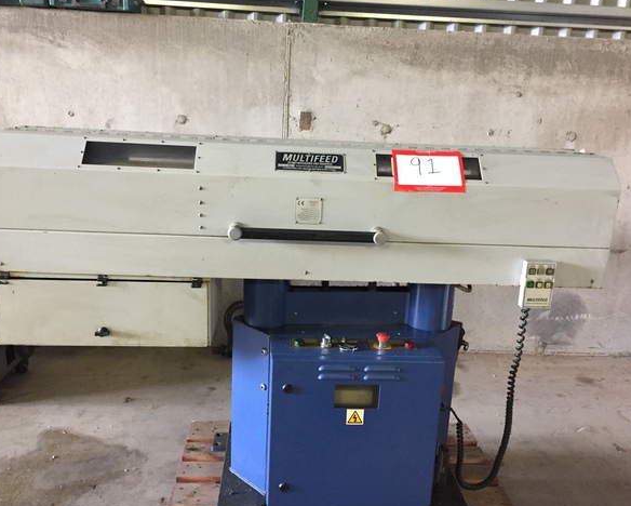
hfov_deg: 57.1
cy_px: 252
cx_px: 313
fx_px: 579
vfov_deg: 47.2
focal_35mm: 31
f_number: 2.2
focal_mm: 4.15
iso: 200
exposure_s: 1/33
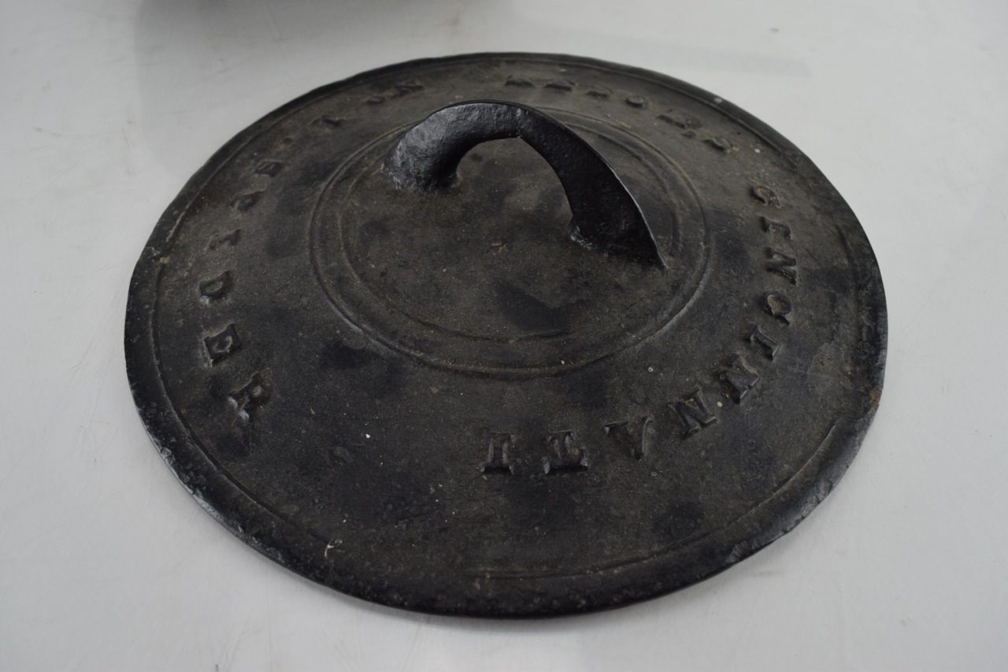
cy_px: 336
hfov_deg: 67.4
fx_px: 756
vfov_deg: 47.9
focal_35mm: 27
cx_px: 504
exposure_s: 1/125
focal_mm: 18
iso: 800
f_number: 6.3
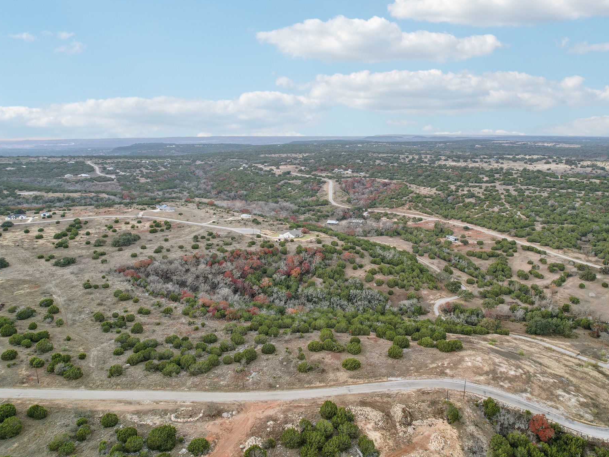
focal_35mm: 24
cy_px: 229
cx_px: 326
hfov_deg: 71.5
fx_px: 422
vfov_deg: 56.8
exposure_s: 1/60
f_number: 2.8
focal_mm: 8.4
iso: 100
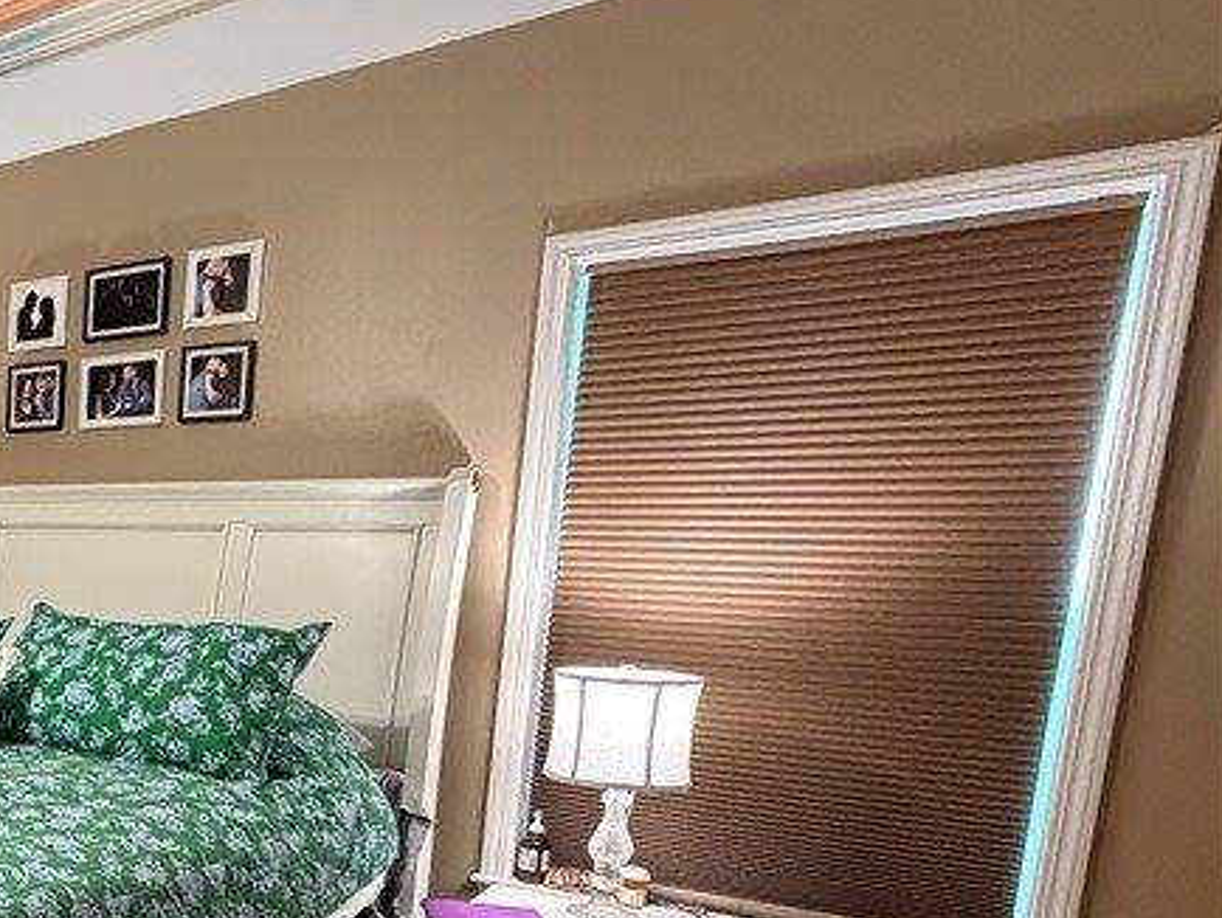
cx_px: -211
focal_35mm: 33
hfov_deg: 40.6
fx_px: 1166
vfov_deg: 41.6
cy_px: 698
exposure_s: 1/60
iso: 640
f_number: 2.2
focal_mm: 2.22
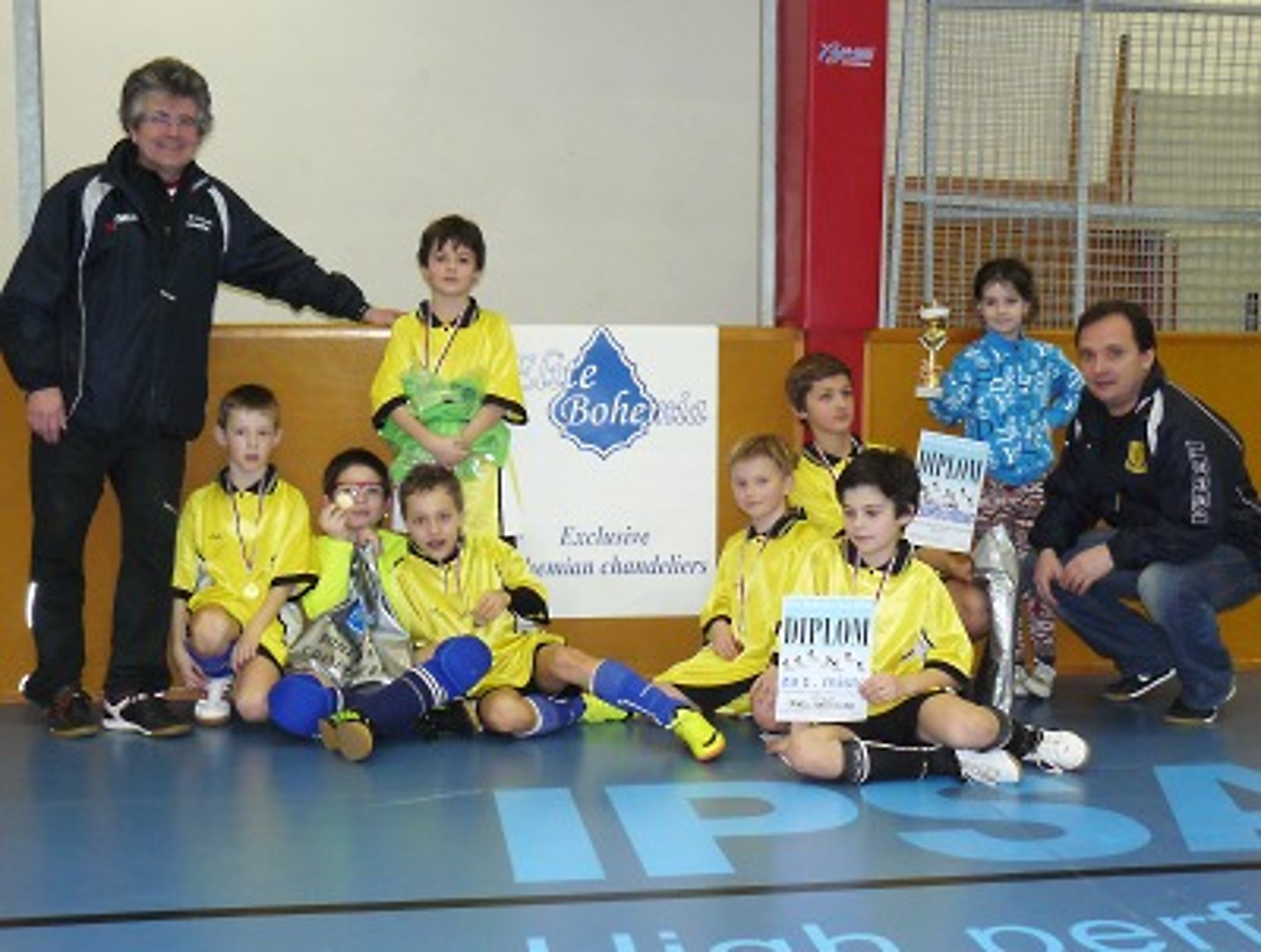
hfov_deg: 41.1
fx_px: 1680
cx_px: 630
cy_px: 476
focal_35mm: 46
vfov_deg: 31.6
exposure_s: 1/40
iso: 250
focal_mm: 7.6
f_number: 2.8
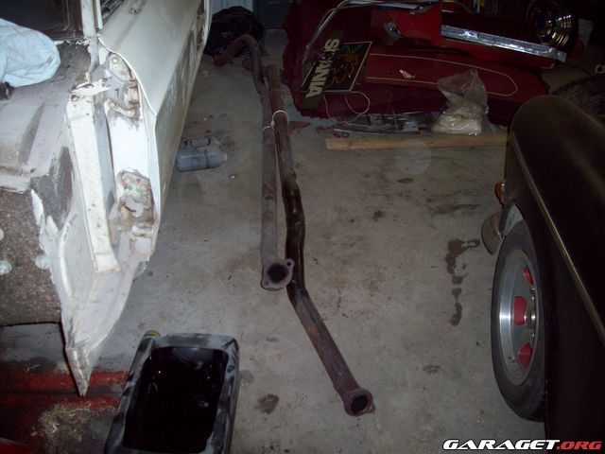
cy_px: 227
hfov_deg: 50.1
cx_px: 302
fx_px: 647
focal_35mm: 37
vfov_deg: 38.7
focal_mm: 6.2
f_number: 2.8
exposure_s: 1/64
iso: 80
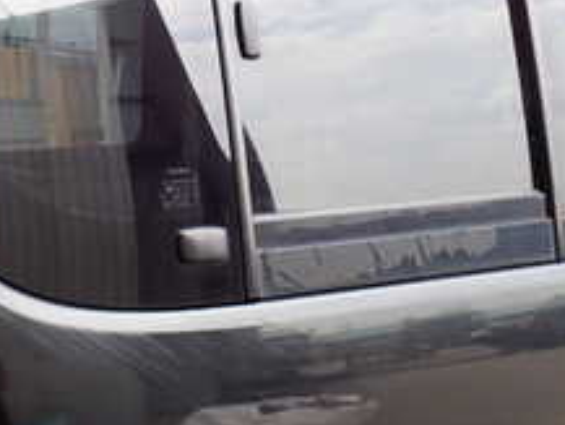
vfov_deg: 17.7
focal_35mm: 83
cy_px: 102
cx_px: 253
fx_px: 1355
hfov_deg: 23.5
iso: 100
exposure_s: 1/200
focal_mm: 5.4
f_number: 3.2
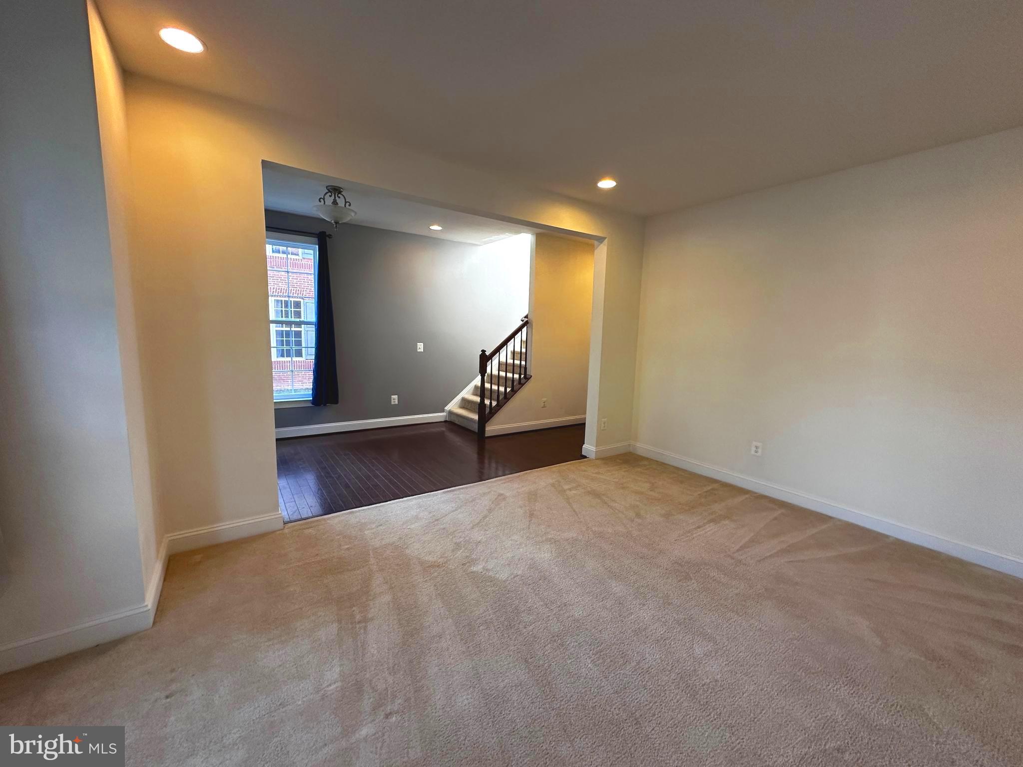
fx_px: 414
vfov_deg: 85.7
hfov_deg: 102.1
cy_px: 384
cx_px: 512
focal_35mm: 14
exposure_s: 1/120
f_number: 2.2
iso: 200
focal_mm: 2.22
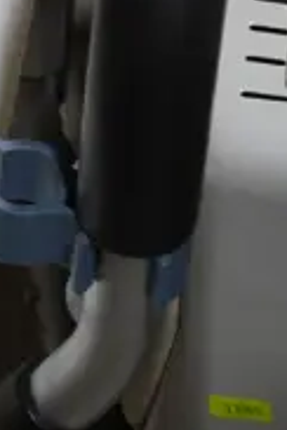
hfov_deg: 6.4
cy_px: -66
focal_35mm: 198
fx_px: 2368
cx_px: -514
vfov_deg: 10.2
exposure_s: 1/100
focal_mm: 17
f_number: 4
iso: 200
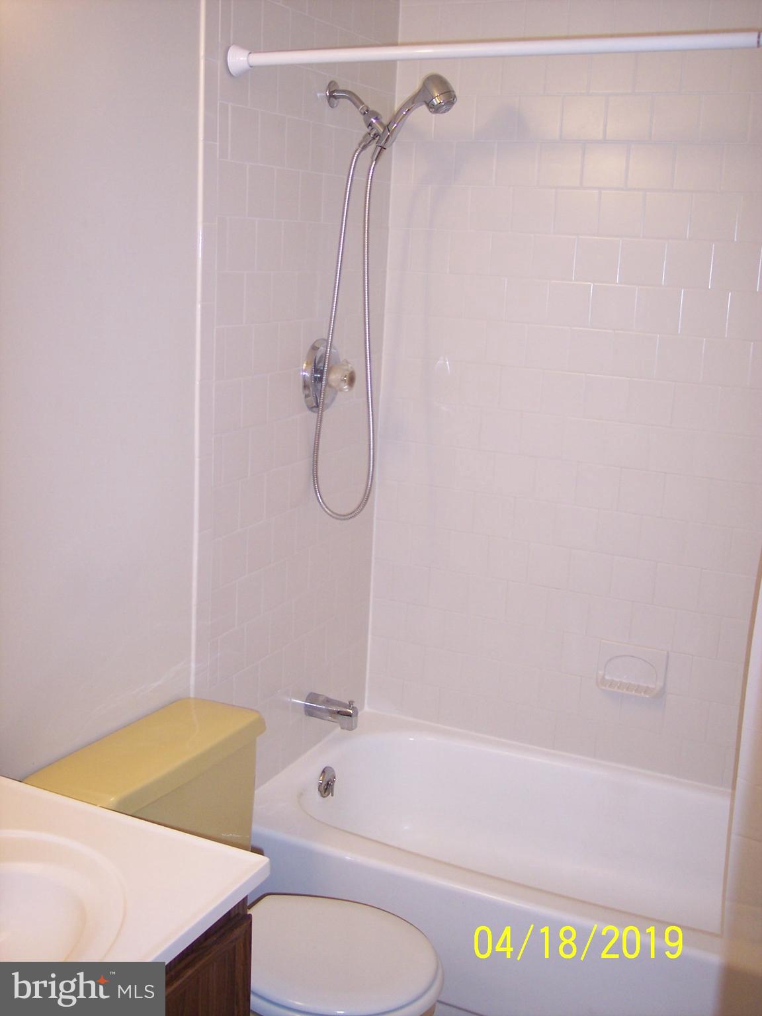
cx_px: 381
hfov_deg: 36.8
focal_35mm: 39
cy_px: 508
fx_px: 1145
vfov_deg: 47.9
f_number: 2.8
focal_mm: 8
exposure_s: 1/60
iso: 140
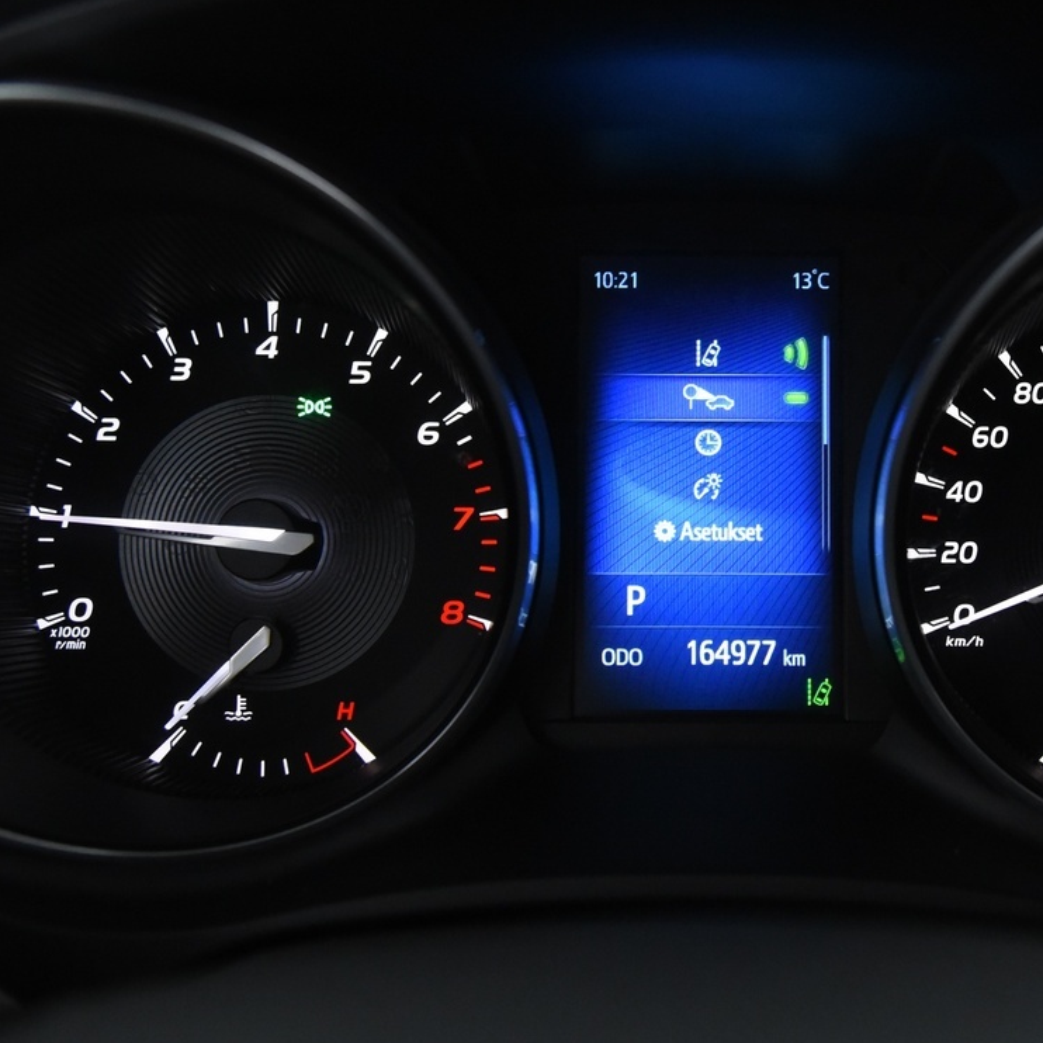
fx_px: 2148
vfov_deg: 27.3
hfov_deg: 27.1
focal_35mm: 63
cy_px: 432
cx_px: 707
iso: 4000
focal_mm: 34
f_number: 4
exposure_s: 1/50
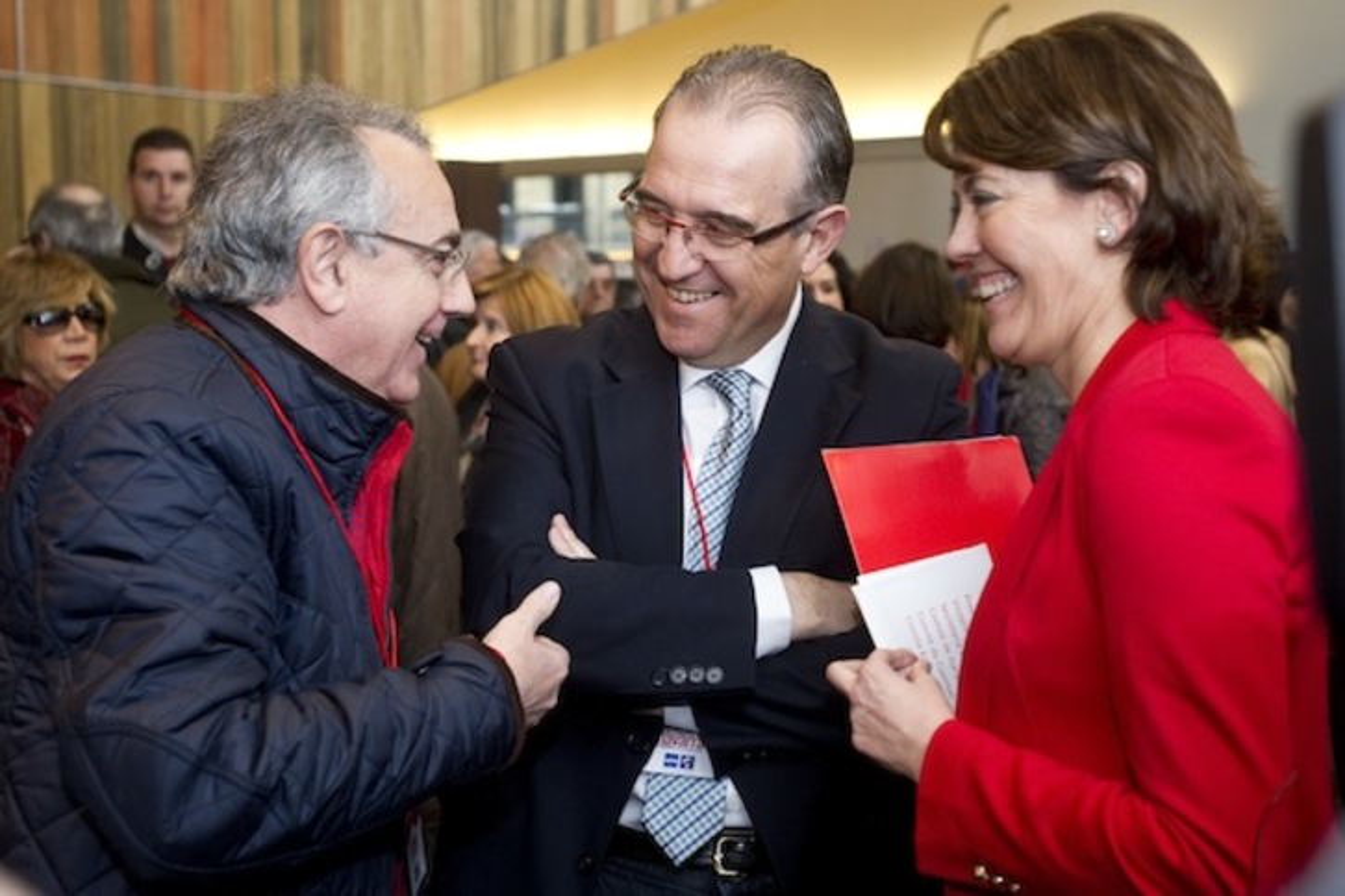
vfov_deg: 37.9
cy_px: 448
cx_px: 672
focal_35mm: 35
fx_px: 1308
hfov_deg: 54.4
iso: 1250
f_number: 3.2
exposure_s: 1/125
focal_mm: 35
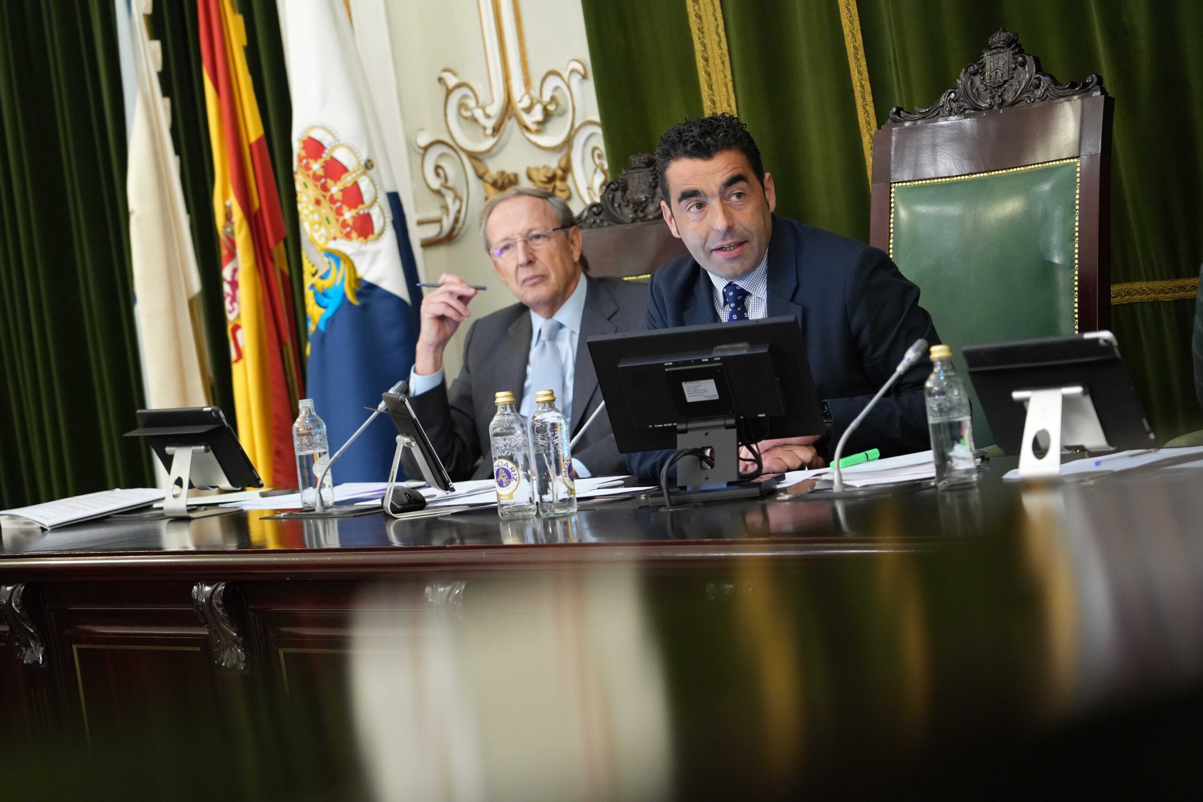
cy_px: 401
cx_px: 602
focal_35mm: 105
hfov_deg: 19.5
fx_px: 3509
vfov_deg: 13.0
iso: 4000
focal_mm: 105
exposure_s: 1/100
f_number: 4
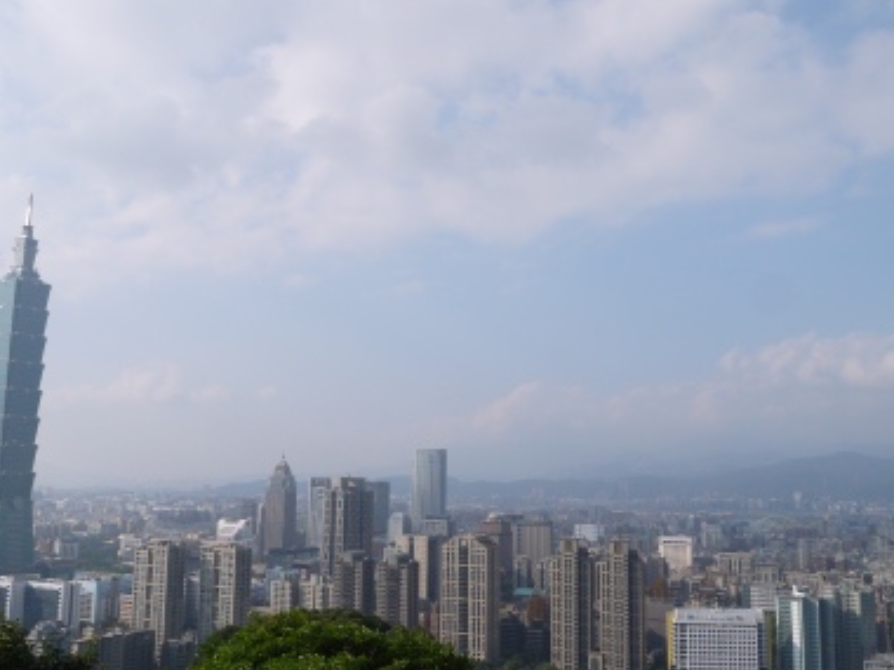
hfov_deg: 55.4
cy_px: 341
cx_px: 447
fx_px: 852
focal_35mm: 33
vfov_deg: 42.9
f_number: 8
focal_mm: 14
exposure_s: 1/640
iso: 160
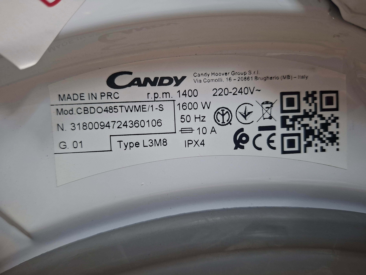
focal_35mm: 23
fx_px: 243
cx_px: 183
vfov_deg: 58.9
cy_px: 138
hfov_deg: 73.9
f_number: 1.8
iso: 320
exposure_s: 1/50
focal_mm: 5.54
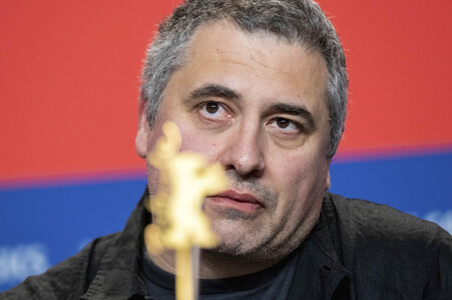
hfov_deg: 11.1
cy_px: 150
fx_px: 2334
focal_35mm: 186
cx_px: 226
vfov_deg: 7.4
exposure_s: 1/220
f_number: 2.8
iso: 2000
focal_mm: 124.3
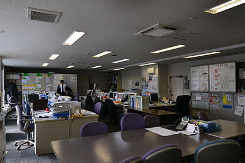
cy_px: 80
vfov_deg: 55.1
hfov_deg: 75.3
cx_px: 99
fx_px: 157
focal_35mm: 23
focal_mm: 10
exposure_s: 1/100
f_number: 9
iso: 400
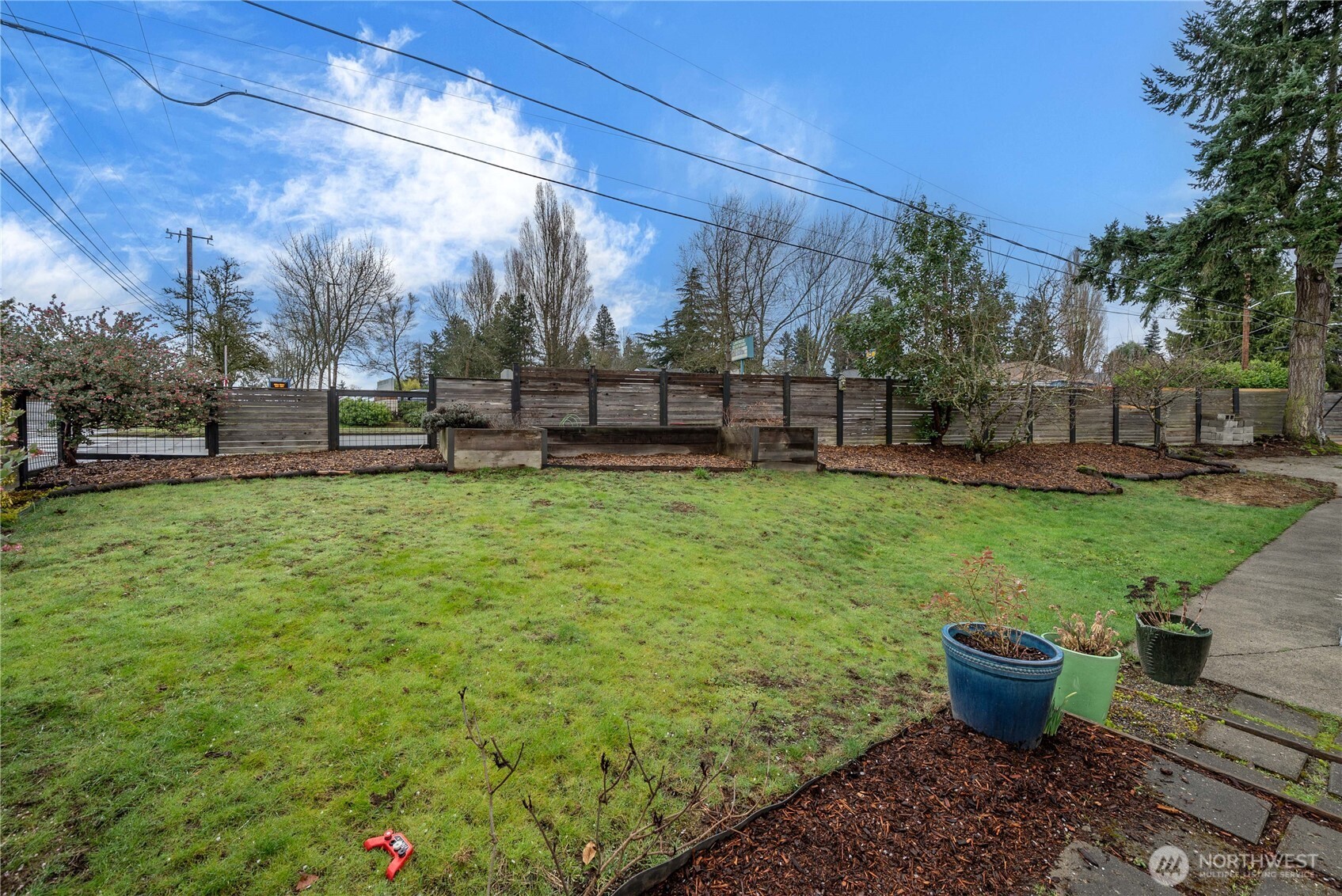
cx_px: 671
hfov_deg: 104.2
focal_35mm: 14
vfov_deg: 81.3
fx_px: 522
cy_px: 448
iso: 80
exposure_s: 1/50
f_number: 7.1
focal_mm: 14
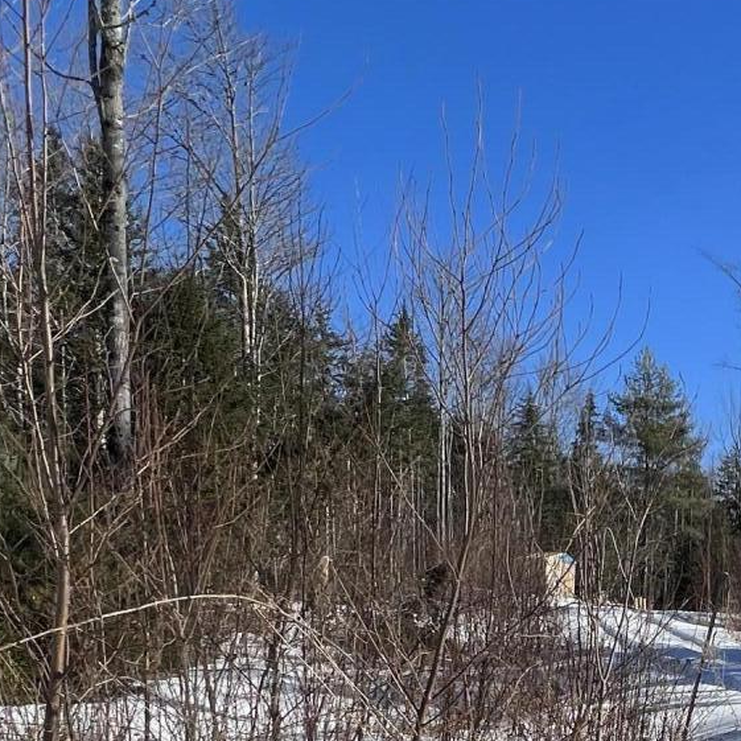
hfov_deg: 36.9
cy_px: 738
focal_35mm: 41
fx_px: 993
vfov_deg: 36.8
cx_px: 733
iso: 32
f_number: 1.8
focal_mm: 1.57
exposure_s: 1/3215
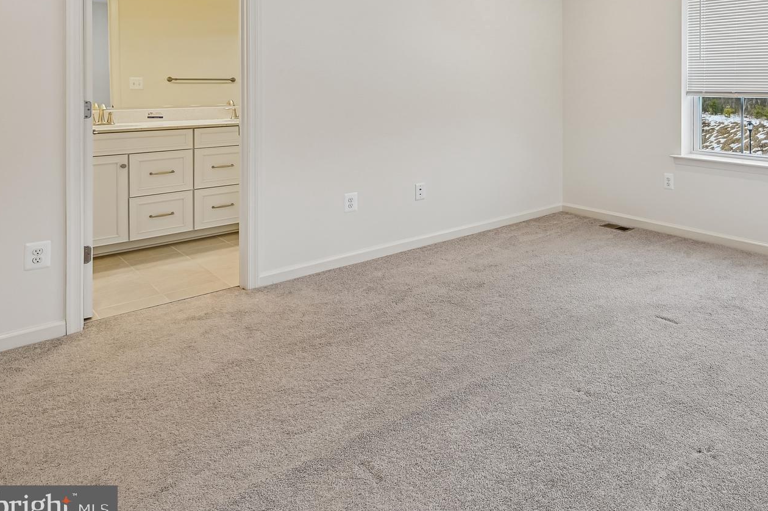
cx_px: 607
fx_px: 554
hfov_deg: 63.8
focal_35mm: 26
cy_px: 114
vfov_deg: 47.2
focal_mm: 16
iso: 100
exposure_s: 1/15
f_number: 8
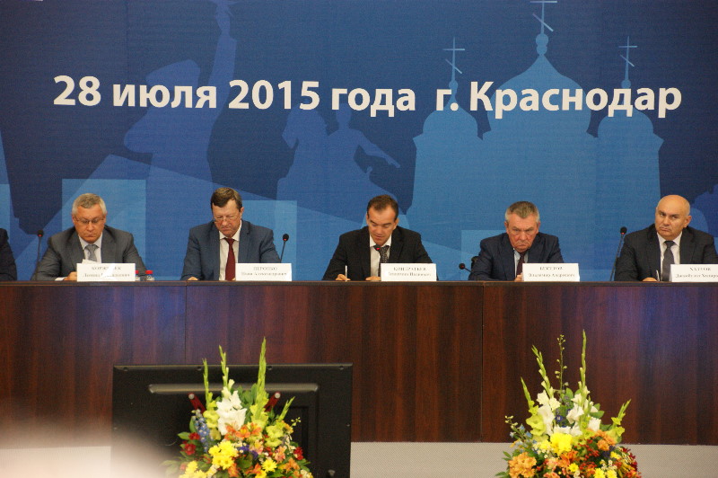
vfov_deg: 8.3
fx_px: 3288
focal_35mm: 165
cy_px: 239
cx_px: 359
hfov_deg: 12.5
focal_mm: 110
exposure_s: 1/15
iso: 800
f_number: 5.6
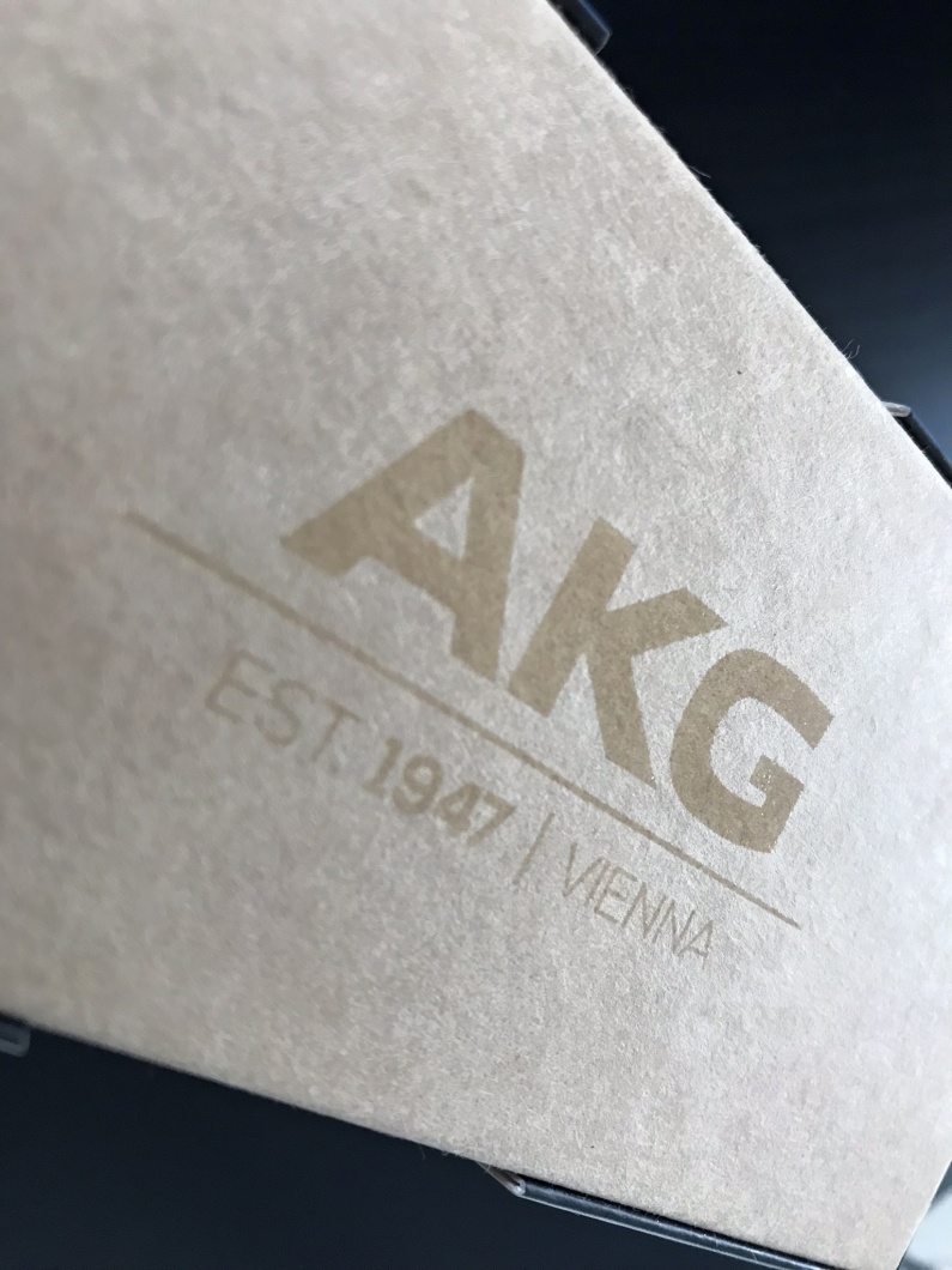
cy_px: 635
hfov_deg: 49.7
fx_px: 1027
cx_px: 476
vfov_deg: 63.4
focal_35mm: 28
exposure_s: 1/17
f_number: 1.8
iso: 64
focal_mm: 3.99
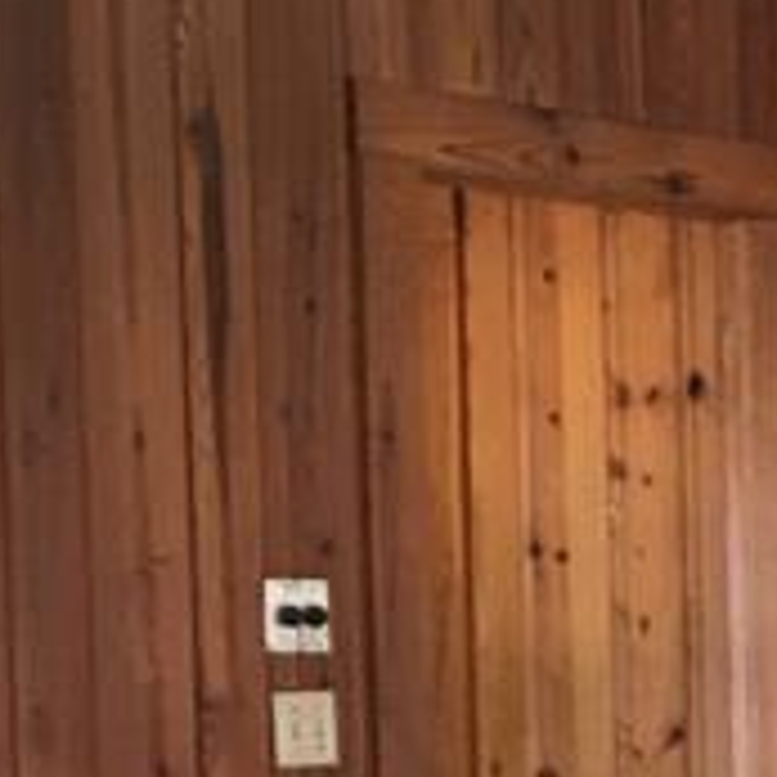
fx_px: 3860
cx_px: 1837
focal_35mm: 152
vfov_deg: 11.2
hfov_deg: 10.1
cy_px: 1042
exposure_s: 1/33
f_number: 2.2
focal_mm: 4.15
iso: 100
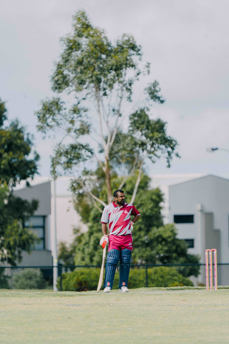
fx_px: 4999
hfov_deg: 2.6
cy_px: 172
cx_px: 114
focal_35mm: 524
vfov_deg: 3.9
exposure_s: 1/640
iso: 250
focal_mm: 524
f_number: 6.3
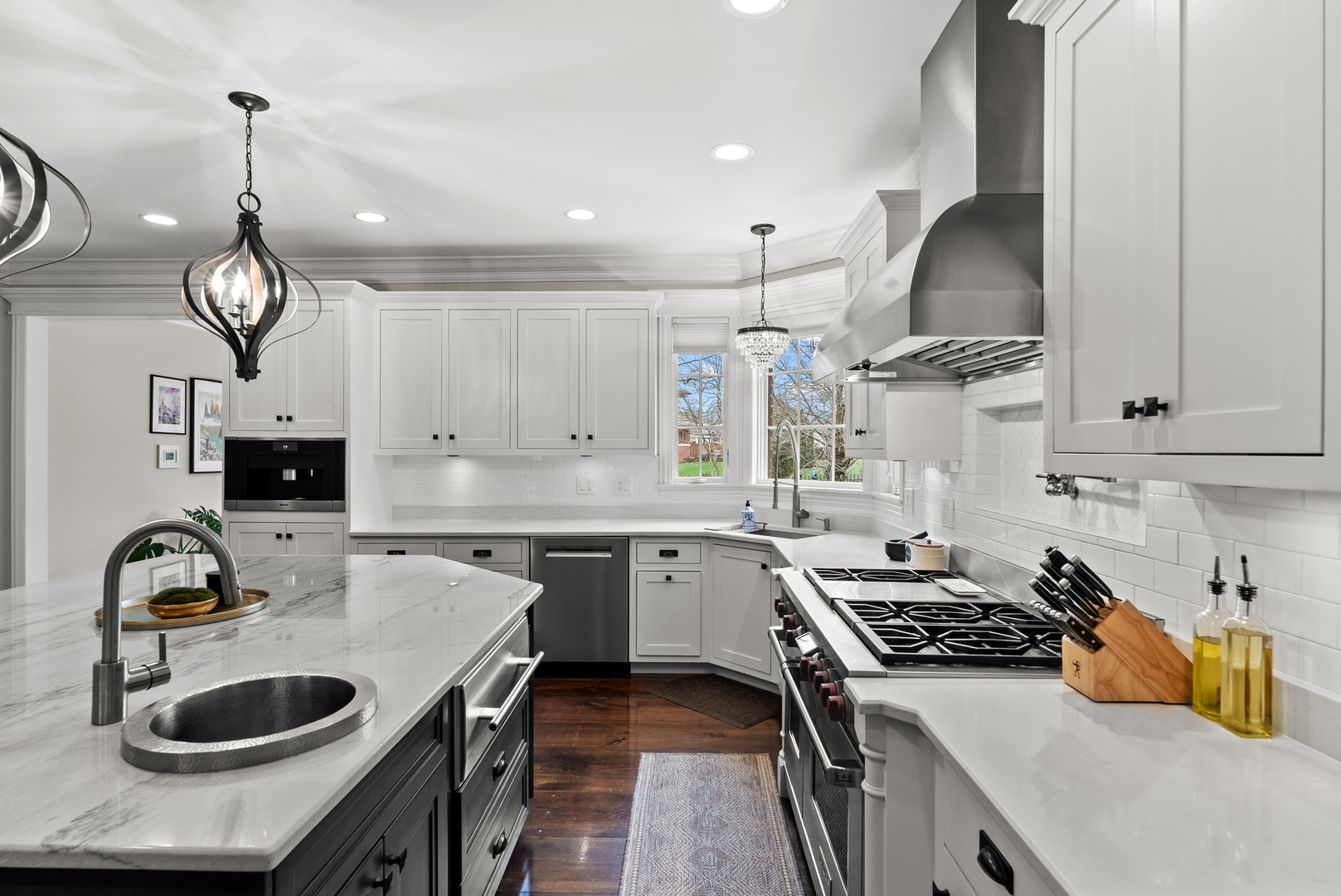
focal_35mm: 18
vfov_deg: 66.0
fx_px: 689
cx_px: 670
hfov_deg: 88.4
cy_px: 448
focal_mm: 18.5
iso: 640
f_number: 8
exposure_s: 1/1.25
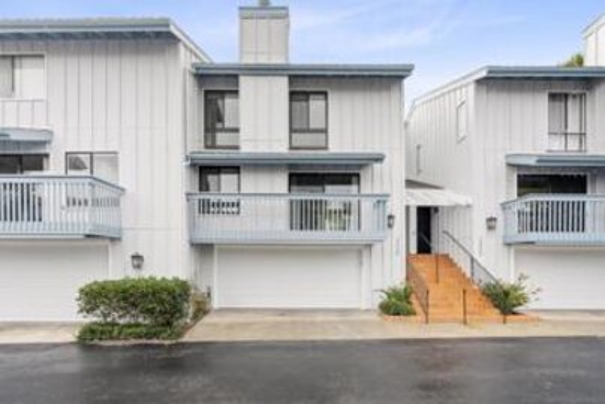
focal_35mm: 16
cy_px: 202
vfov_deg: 73.8
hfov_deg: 96.7
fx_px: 269
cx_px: 302
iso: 500
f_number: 8
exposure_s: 1/125
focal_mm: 16
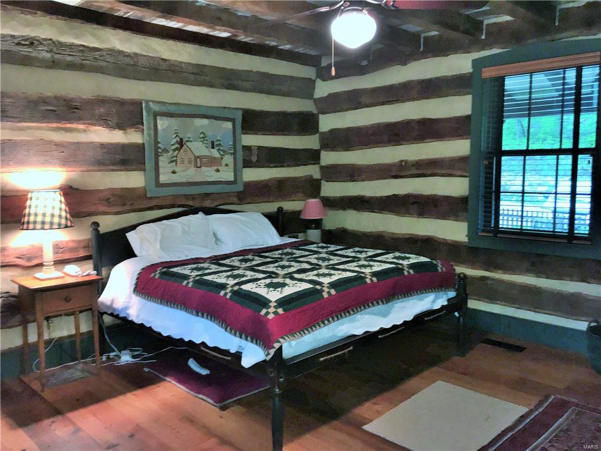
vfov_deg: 48.2
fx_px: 503
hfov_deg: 61.7
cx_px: 300
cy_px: 226
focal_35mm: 29
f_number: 2.2
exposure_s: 1/16
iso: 100
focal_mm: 4.15
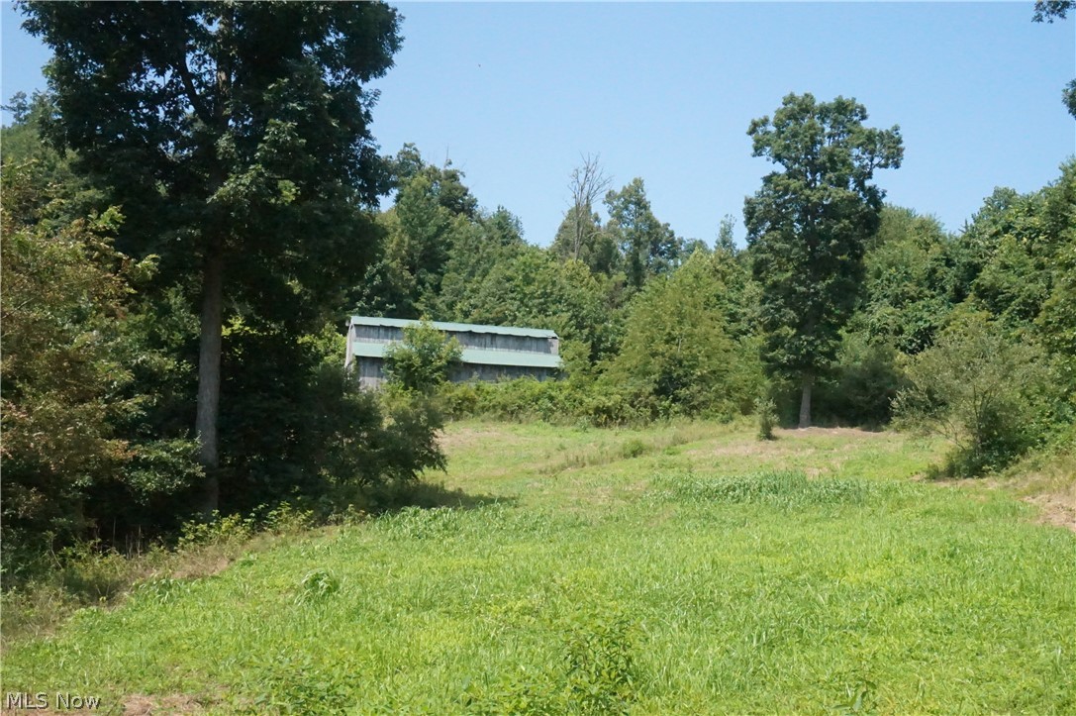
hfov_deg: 45.0
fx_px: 1299
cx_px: 538
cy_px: 358
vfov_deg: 30.8
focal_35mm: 44
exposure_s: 1/4000
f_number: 16
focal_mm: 29
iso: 8000
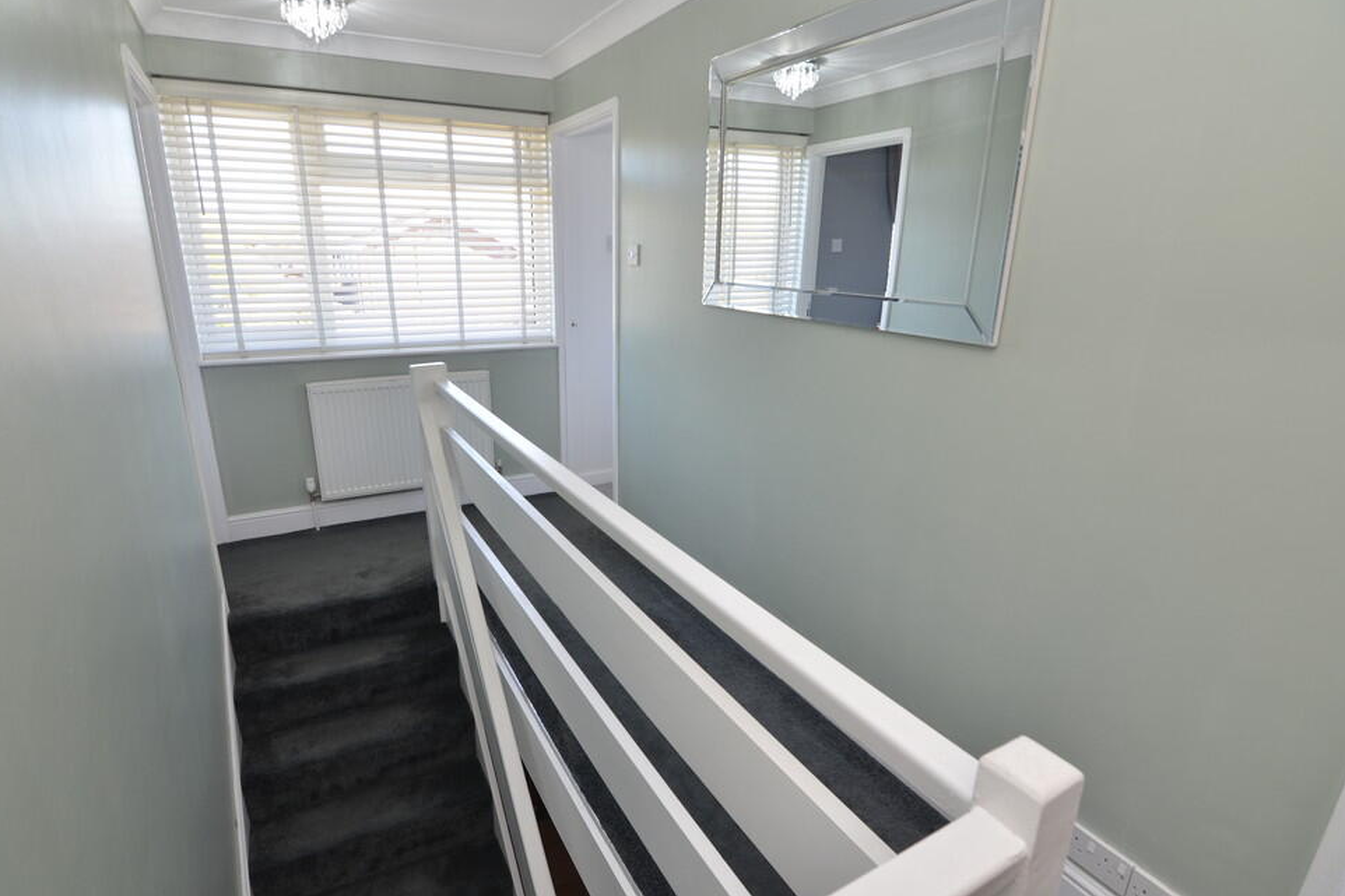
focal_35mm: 18
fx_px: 655
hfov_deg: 91.4
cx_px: 635
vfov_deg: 68.8
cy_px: 454
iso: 400
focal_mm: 11
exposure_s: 1/100
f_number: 5
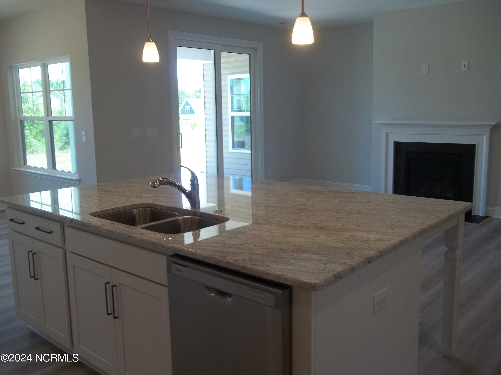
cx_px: 250
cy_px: 188
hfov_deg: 56.8
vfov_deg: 44.2
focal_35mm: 32
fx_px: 463
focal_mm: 5.7
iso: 64
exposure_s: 1/50
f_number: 2.9
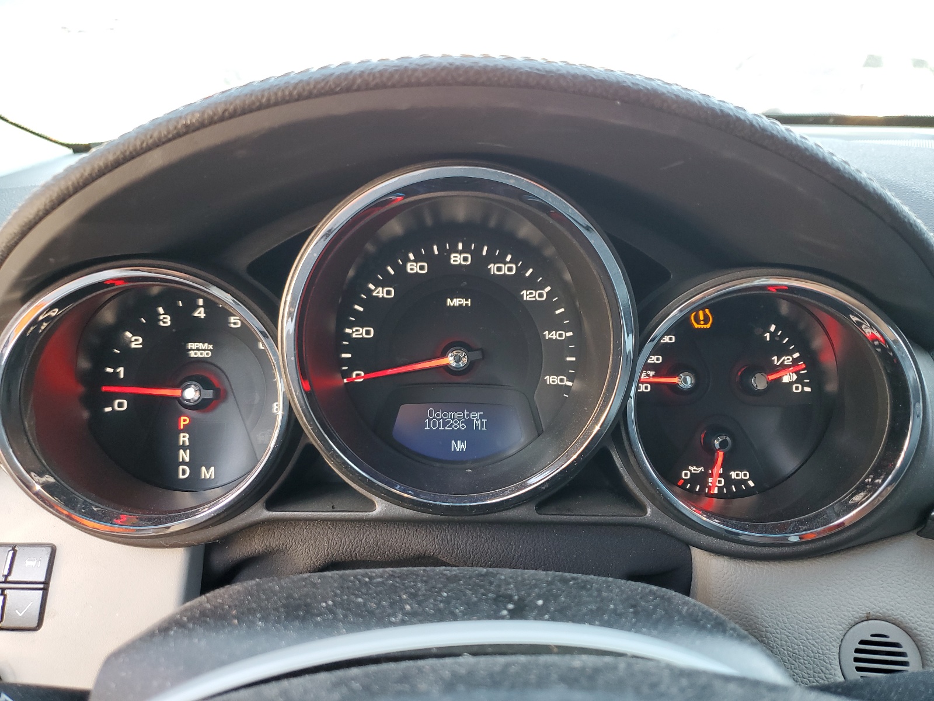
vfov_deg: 53.1
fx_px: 702
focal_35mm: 26
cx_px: 467
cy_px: 350
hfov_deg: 67.3
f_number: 1.5
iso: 61
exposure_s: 1/60.2
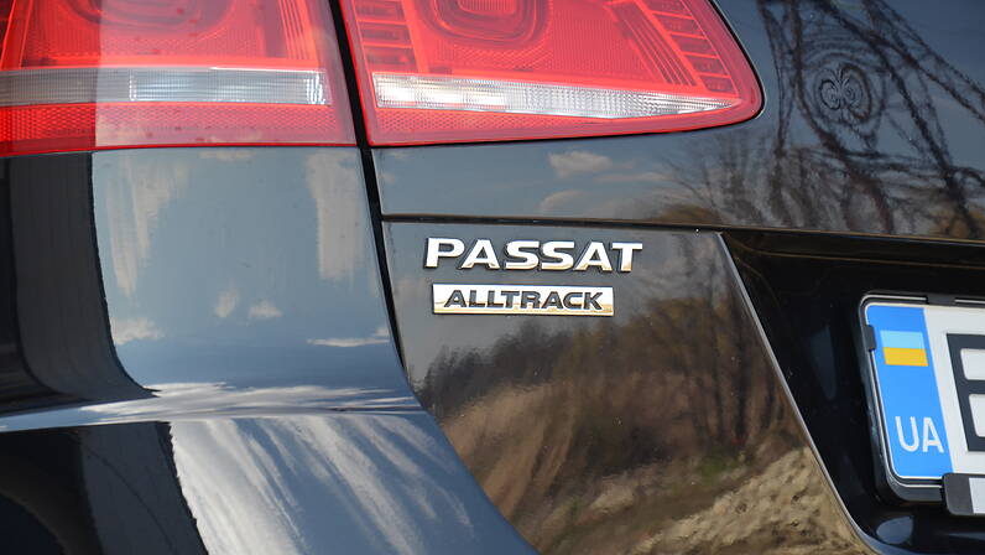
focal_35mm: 166
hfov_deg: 13.0
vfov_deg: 7.3
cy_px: 229
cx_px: 494
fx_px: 4324
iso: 200
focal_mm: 105
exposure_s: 1/160
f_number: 6.3
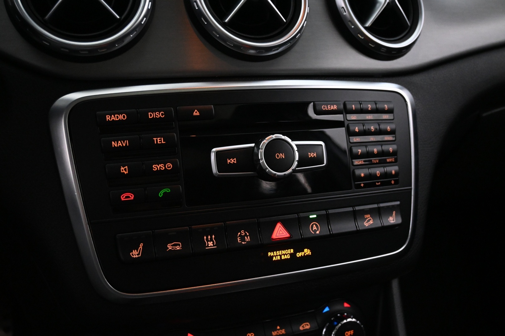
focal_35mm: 39
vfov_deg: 34.2
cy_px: 168
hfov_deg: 49.6
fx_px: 547
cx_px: 252
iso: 4500
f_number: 4.5
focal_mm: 26
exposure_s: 1/40
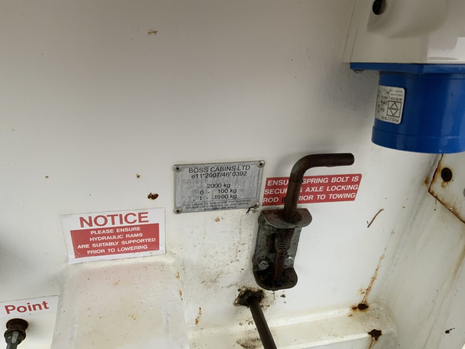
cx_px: 232
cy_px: 174
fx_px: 390
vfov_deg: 48.2
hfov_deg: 61.7
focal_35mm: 29
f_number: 1.8
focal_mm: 3
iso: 64
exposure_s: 1/73
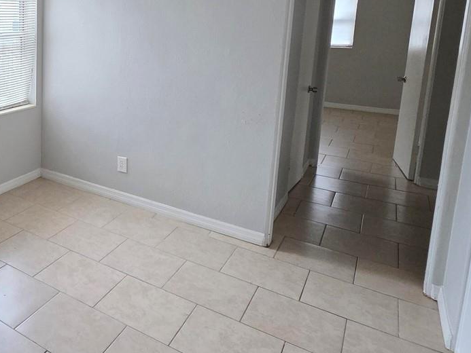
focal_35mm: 30
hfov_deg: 50.1
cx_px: 13
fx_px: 408
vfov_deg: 45.0
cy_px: 81
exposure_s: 1/359
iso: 500
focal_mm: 2.2
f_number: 1.9
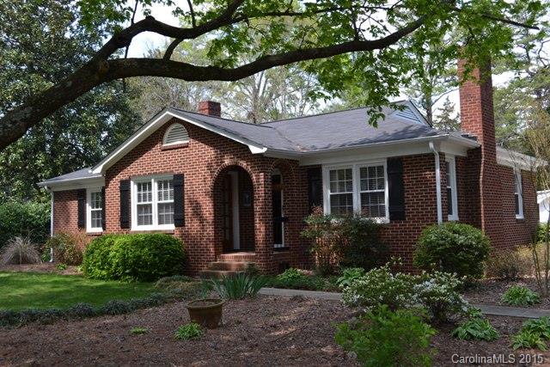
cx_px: 275
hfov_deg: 49.5
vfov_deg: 34.2
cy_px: 184
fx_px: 596
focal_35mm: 39
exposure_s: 1/125
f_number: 5.6
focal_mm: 26
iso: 100
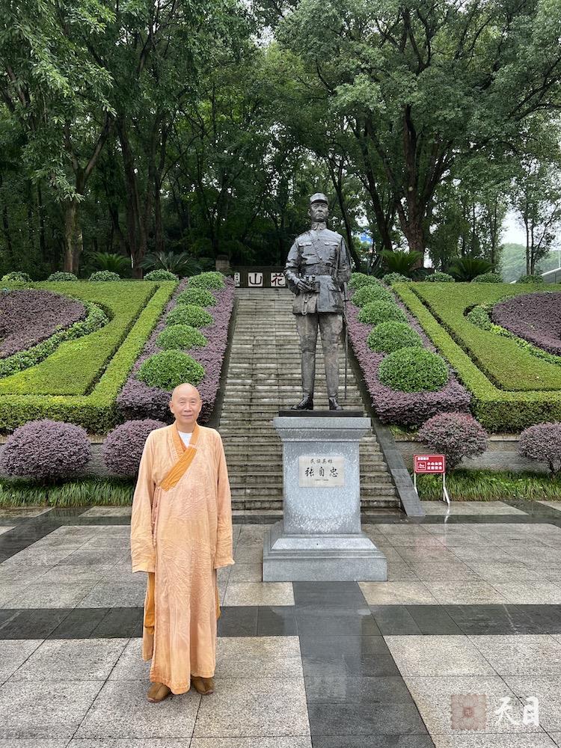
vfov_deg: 67.3
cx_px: 280
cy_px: 374
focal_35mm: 26
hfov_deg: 53.1
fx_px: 562
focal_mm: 5.7
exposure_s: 1/121
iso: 50
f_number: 1.5
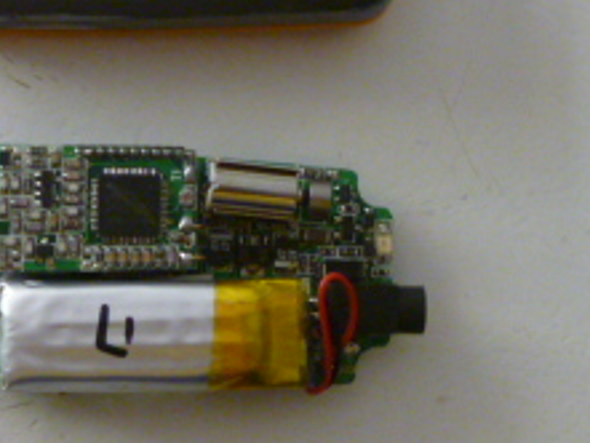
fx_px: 1484
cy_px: 275
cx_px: 123
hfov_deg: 22.2
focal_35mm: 87
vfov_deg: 17.0
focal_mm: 5.4
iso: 400
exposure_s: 1/8
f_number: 3.4
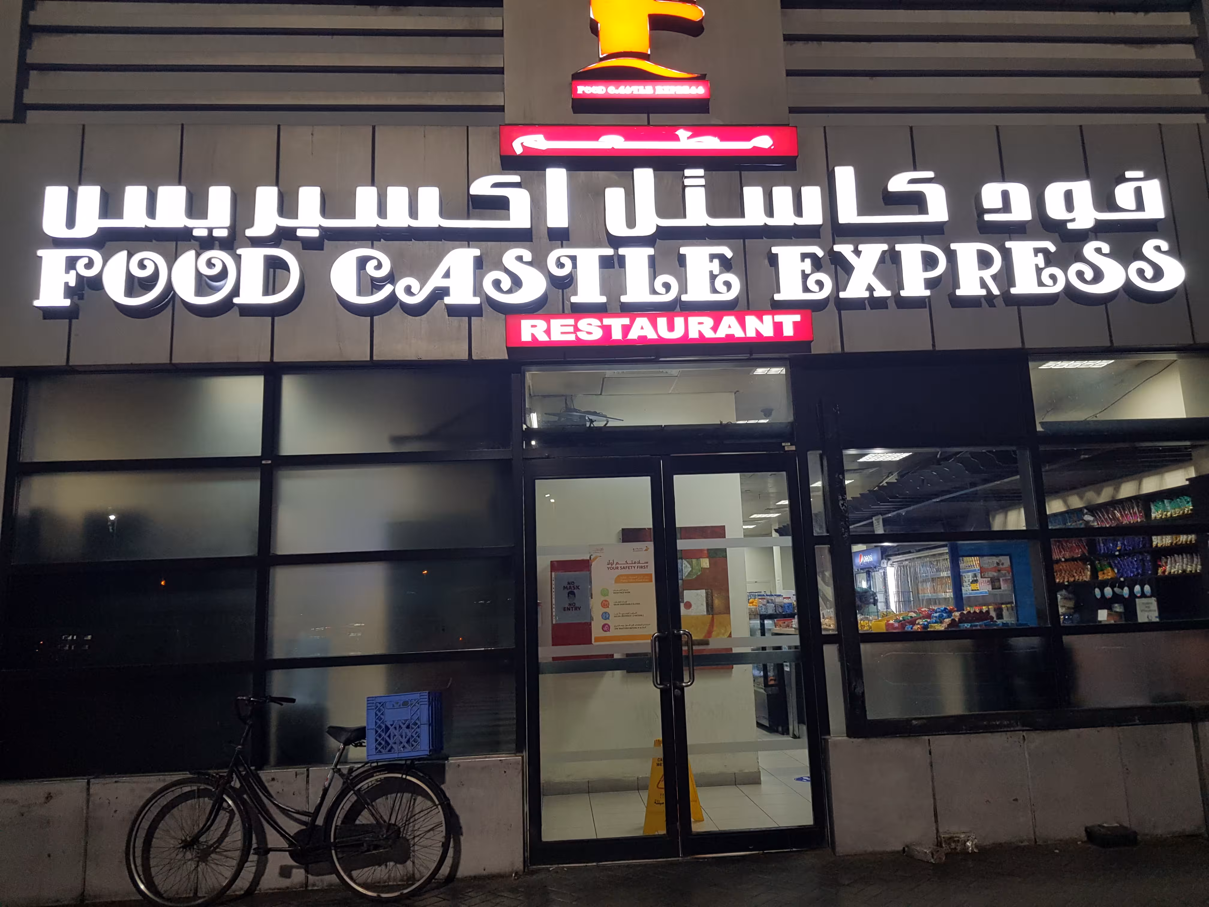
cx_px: 604
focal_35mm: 26
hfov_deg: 67.3
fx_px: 908
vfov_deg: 53.1
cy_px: 454
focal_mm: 4.3
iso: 80
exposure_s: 1/50
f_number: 1.7
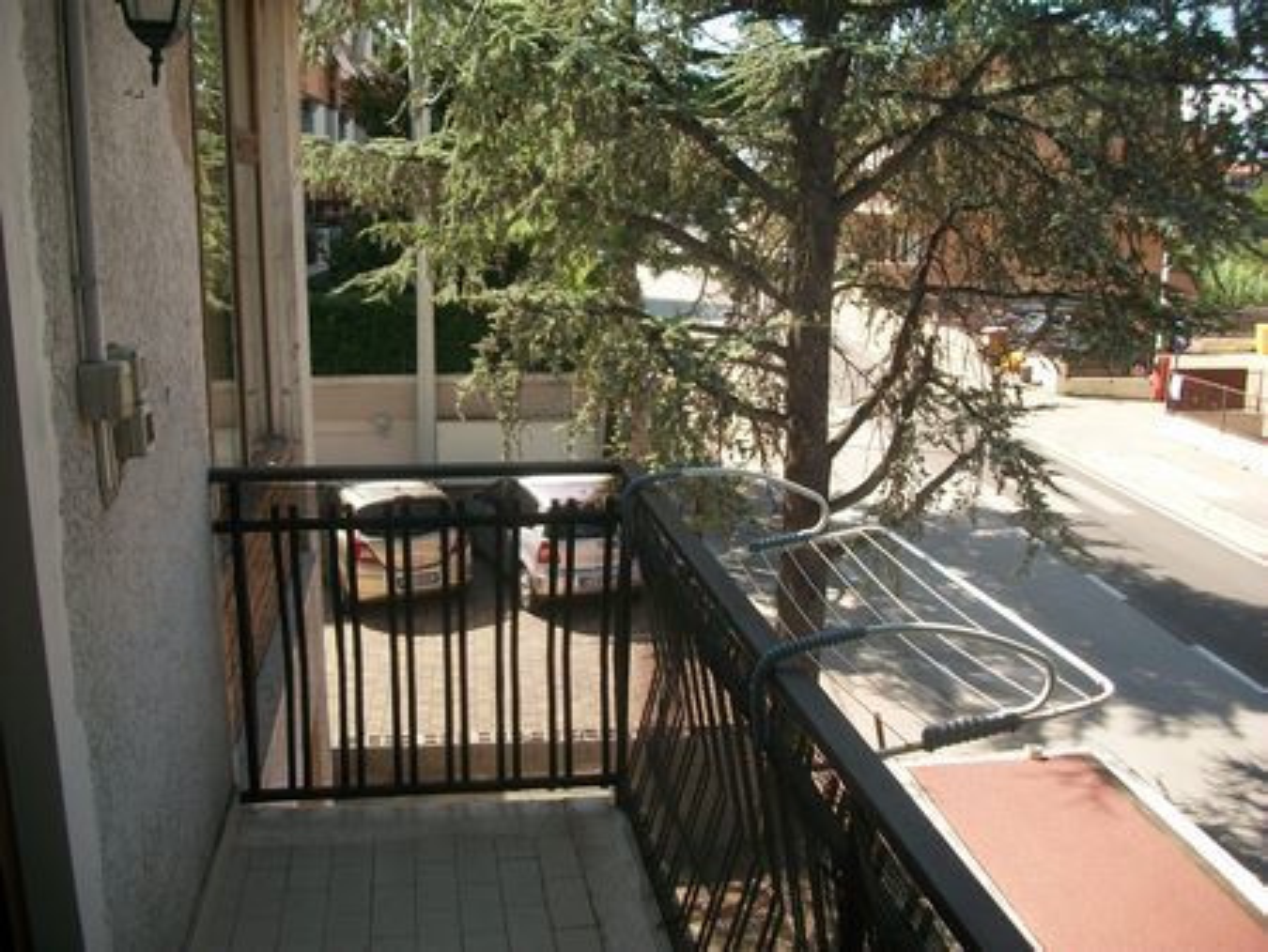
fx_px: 1173
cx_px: 634
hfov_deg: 56.8
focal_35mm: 32
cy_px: 476
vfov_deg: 44.2
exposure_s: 1/500
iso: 80
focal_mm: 5.7
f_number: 2.9
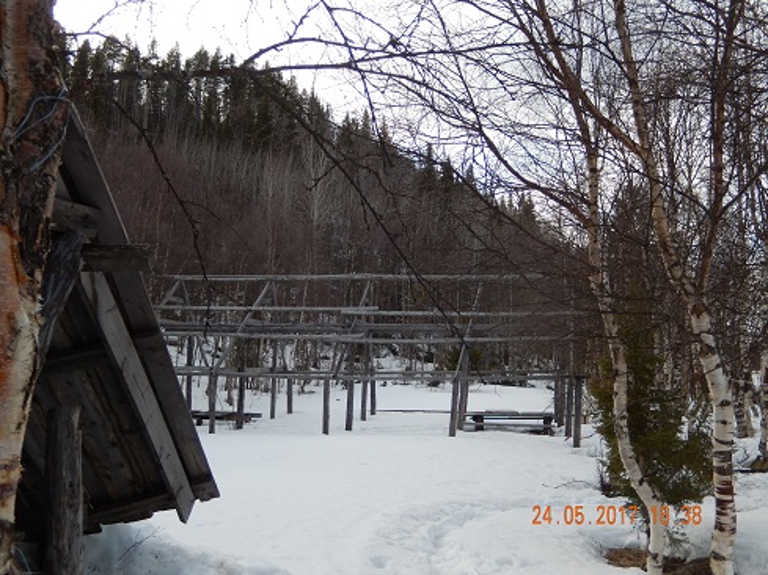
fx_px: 798
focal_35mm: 36
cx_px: 384
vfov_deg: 39.6
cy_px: 288
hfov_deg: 51.4
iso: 125
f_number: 4
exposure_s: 1/320
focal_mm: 6.5
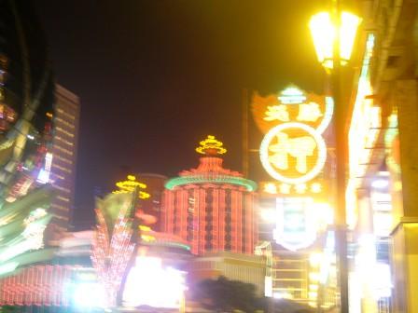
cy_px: 156
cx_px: 209
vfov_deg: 26.6
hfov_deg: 34.9
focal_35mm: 55
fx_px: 664
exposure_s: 1/3.2
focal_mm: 9.1
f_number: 3.5
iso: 100
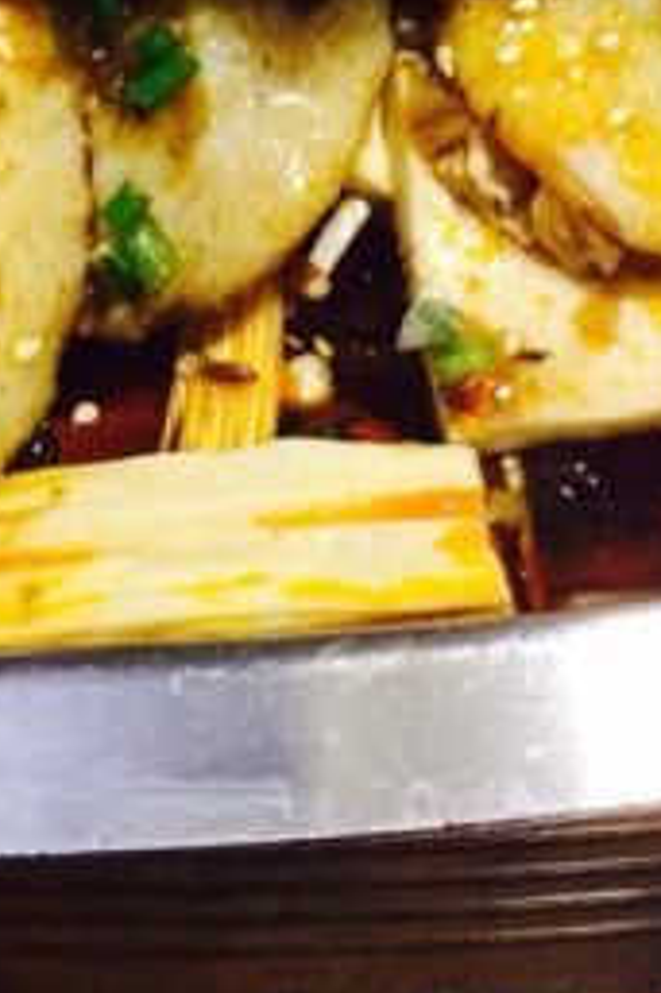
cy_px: 10
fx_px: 2344
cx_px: 363
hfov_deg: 16.0
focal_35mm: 85
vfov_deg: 23.0
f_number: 2.2
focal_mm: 4.12
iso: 320
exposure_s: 1/33
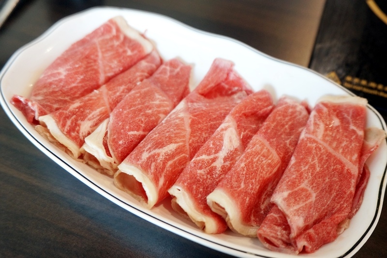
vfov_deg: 43.5
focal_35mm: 30
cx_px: 194
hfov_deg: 62.0
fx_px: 322
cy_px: 129
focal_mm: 20
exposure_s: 1/60
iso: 800
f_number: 4
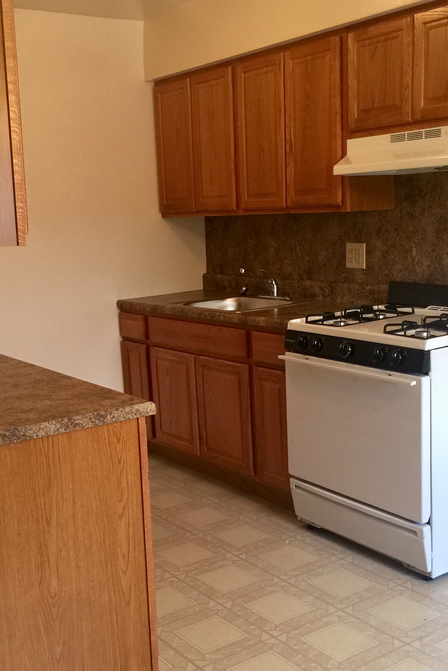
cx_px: 185
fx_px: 821
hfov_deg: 30.5
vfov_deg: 44.5
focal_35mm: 44
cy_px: 365
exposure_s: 1/15
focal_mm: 4.15
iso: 50
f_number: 2.2
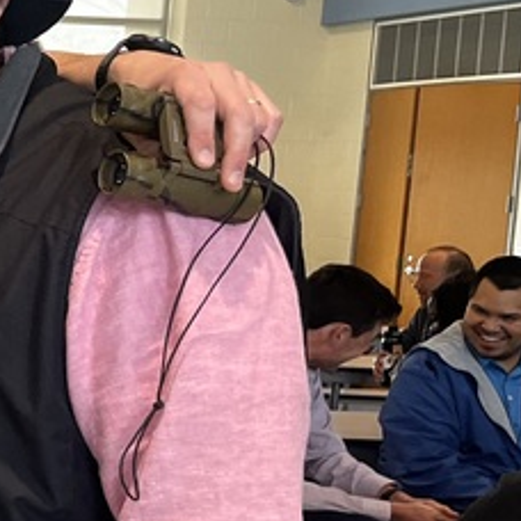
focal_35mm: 103
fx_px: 1754
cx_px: -631
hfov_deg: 13.5
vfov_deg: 16.8
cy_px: 359
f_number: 1.6
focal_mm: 5.1
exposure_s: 1/120
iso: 125
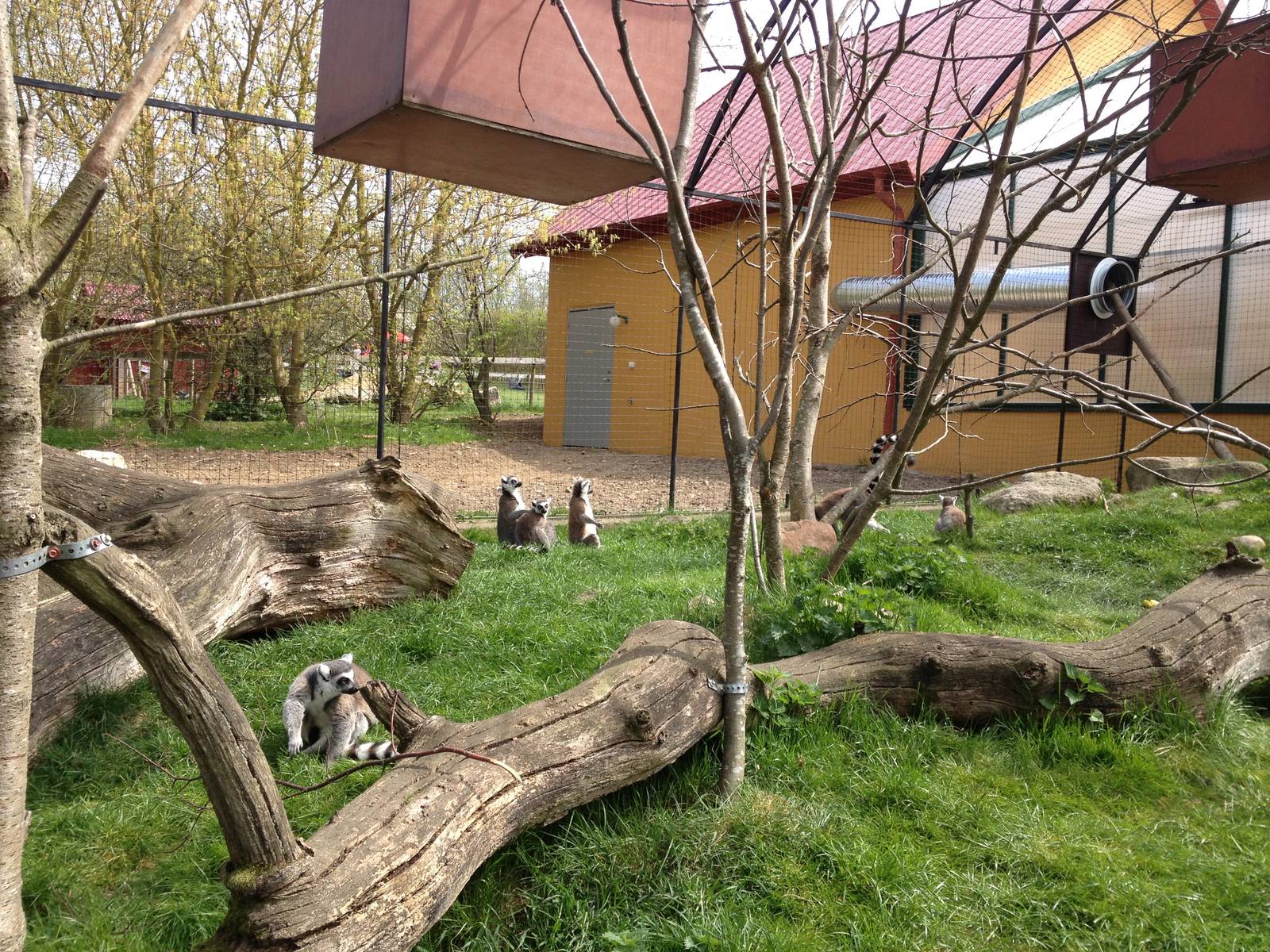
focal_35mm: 35
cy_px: 476
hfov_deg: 52.6
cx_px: 635
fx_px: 1284
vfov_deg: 40.7
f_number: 2.4
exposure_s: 1/767
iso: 50
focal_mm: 4.28
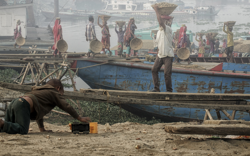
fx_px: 811
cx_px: 106
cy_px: 54
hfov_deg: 17.5
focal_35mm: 119
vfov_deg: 11.0
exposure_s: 1/125
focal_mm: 32.39
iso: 100
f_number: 6.3
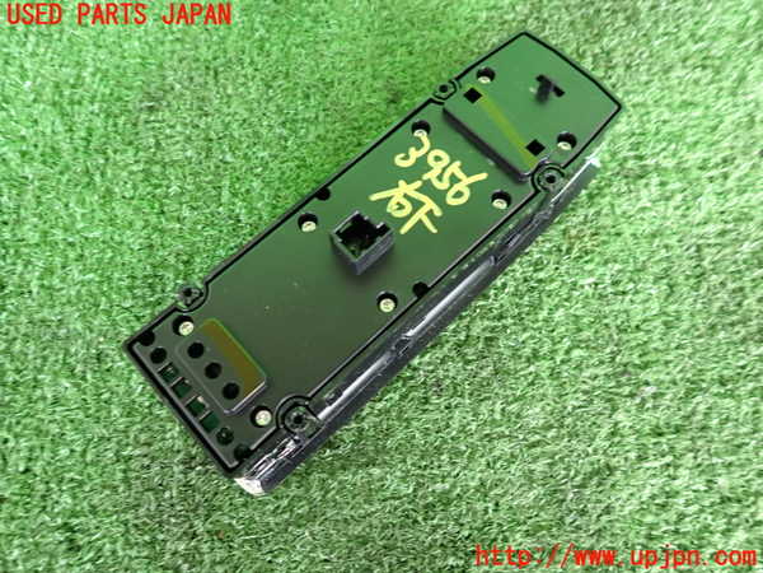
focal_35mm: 25
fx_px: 551
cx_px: 382
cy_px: 286
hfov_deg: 69.4
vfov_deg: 54.9
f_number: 2
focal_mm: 4.5
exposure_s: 1/30
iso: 250
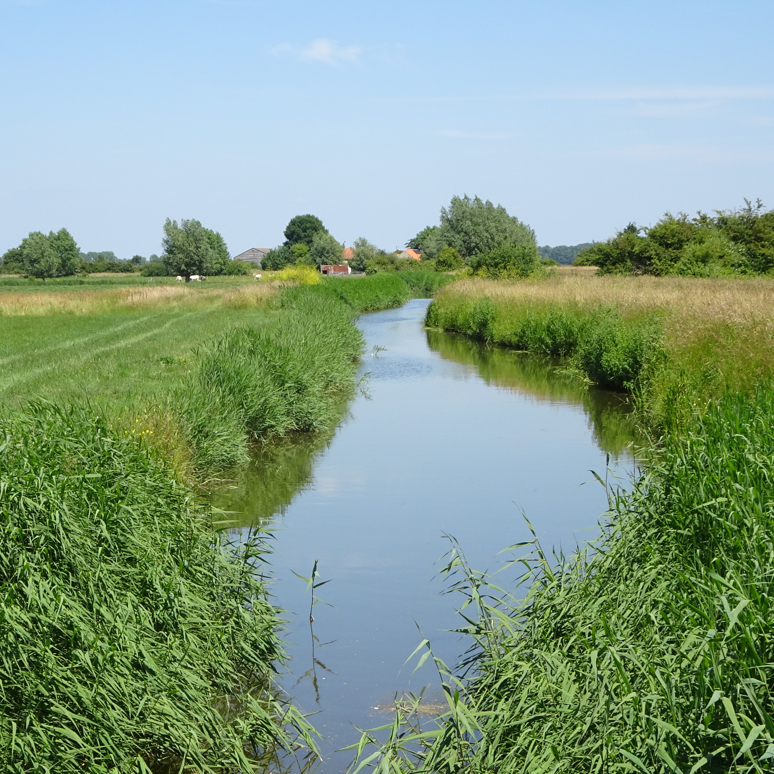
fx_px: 1923
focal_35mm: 76
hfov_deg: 22.7
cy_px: 448
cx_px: 299
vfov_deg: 22.7
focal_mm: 8.84
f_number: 4.5
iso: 80
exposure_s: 1/500
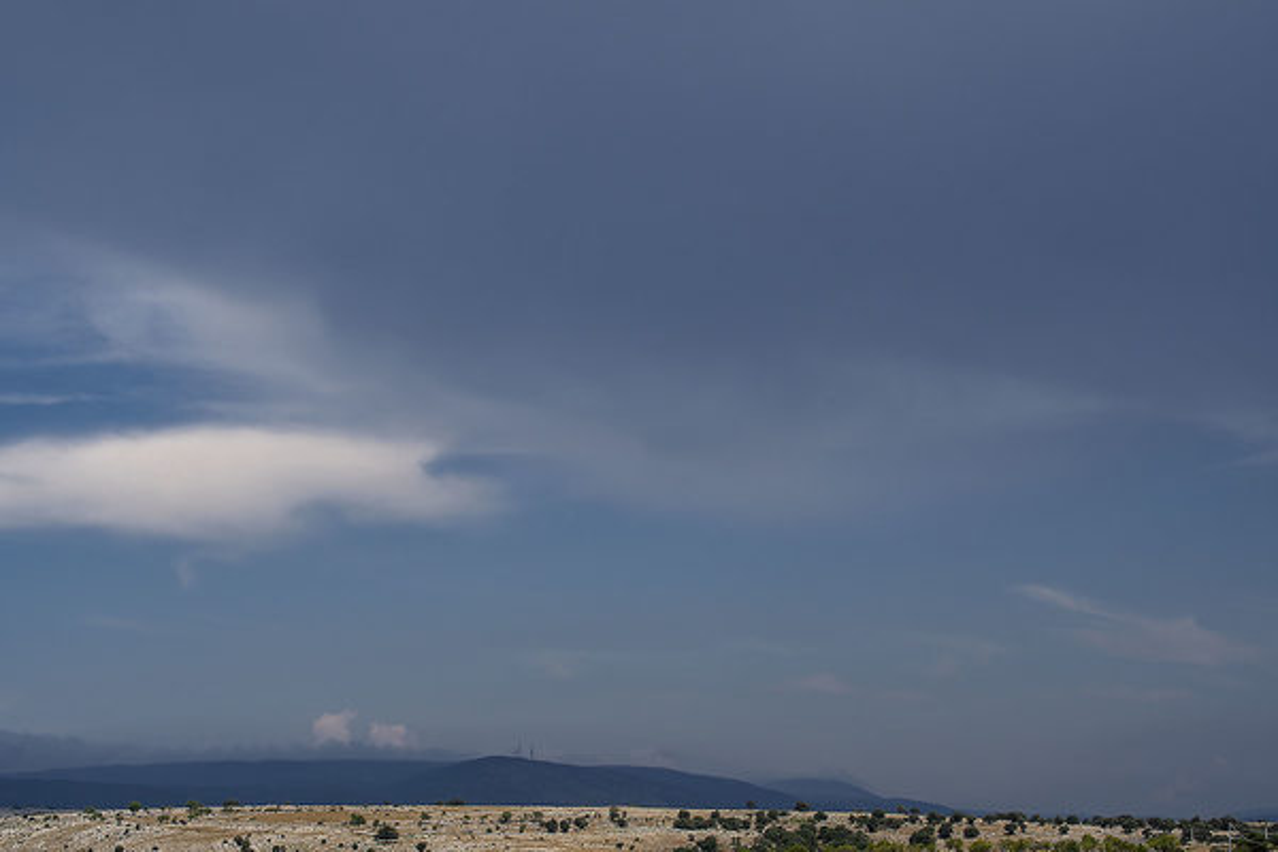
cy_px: 426
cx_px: 639
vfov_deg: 22.6
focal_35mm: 60
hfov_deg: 33.4
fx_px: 2130
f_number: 11
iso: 100
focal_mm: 40
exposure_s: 1/250
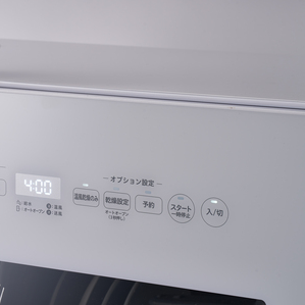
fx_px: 1276
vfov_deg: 13.6
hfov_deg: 13.6
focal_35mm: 128
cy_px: 166
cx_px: 55
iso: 100
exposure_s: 1/2.5
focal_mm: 90
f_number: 14
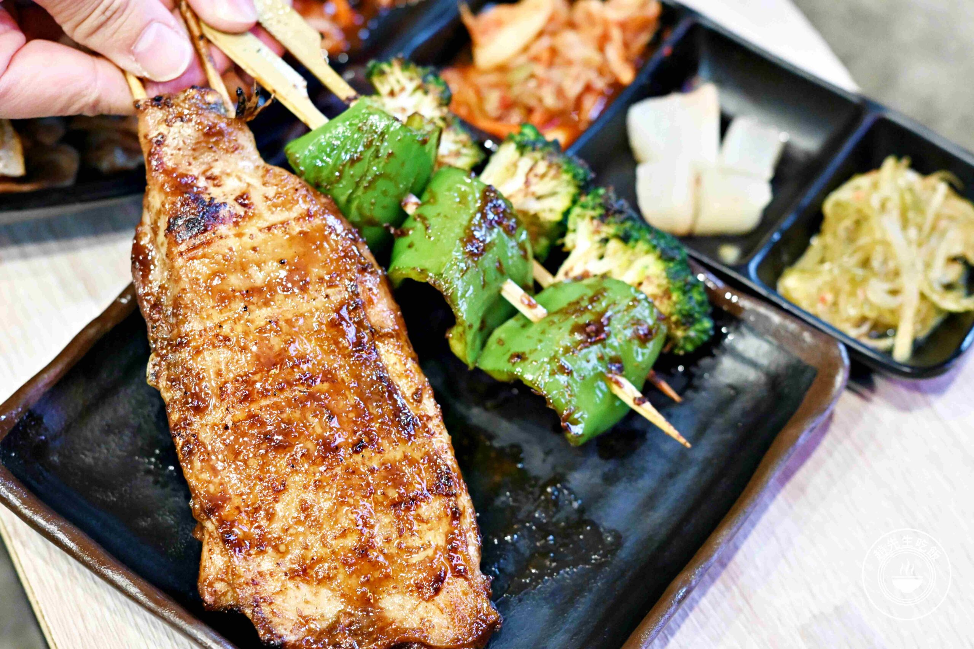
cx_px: 487
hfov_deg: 27.0
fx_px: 2029
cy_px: 324
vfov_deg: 18.2
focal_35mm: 75
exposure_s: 1/160
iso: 4000
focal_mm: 50
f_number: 3.2
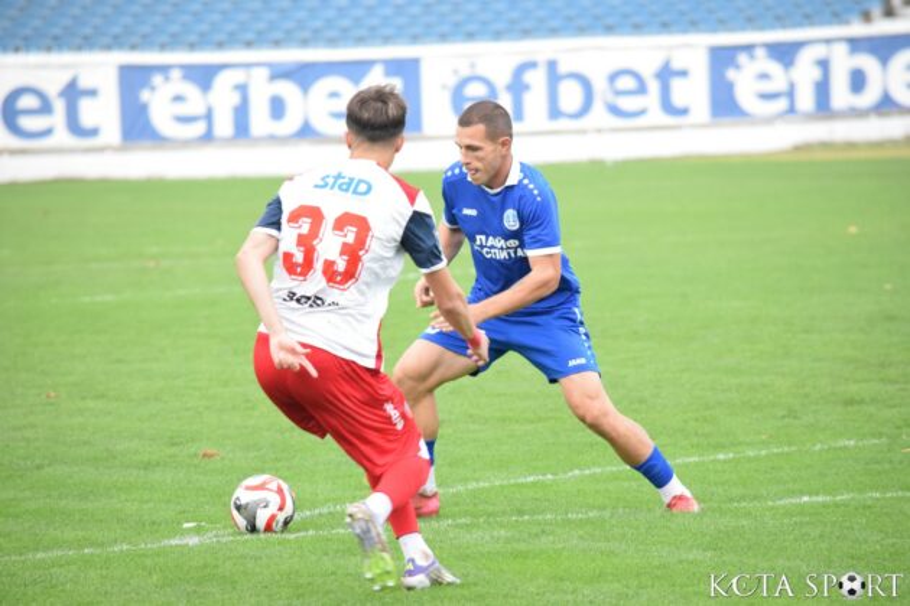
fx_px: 7583
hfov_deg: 6.9
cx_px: 455
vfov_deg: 4.6
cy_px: 303
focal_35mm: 300
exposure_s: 1/800
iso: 3200
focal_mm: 200
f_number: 5
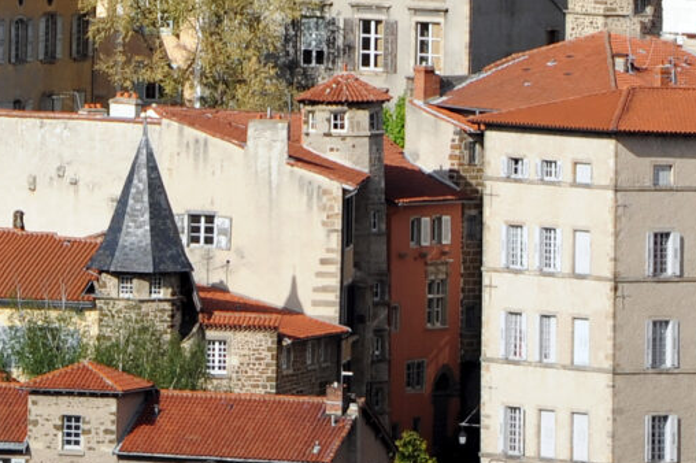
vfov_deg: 1.4
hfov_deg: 2.1
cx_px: -18
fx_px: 18856
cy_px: -658
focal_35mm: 976
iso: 200
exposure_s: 1/500
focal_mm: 200
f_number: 8
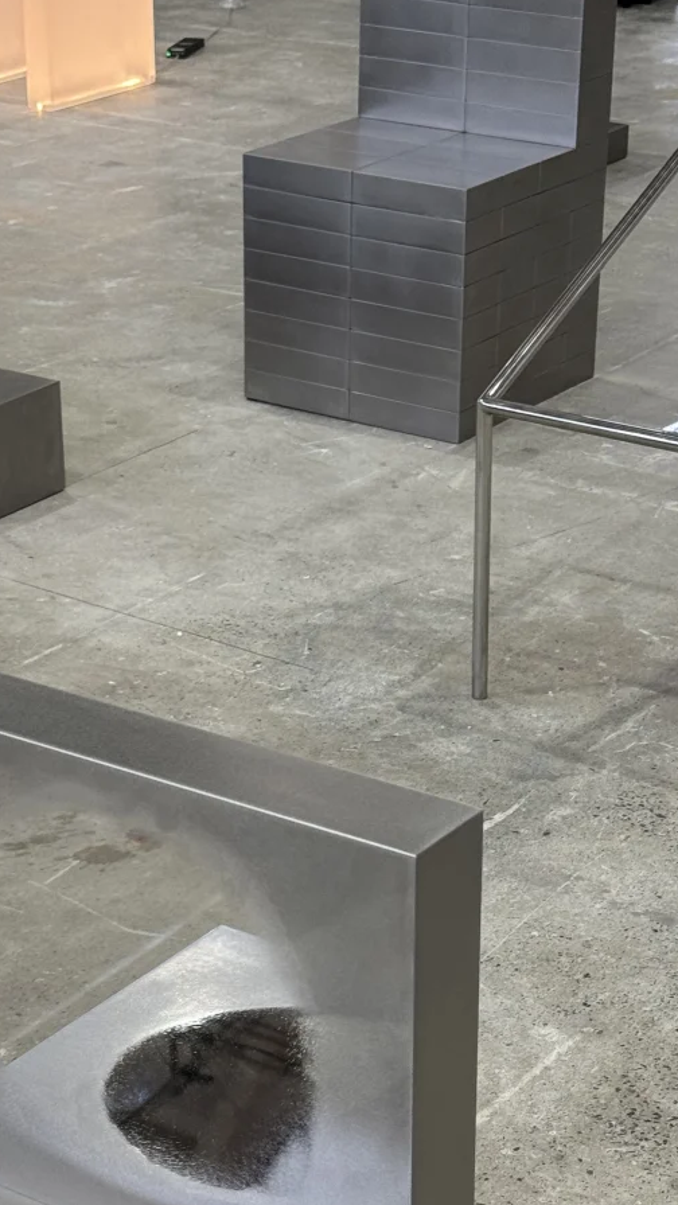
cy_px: 811
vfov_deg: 25.2
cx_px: 311
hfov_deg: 14.4
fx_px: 2685
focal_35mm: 84
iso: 80
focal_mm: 6.76
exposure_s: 1/50
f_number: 1.78
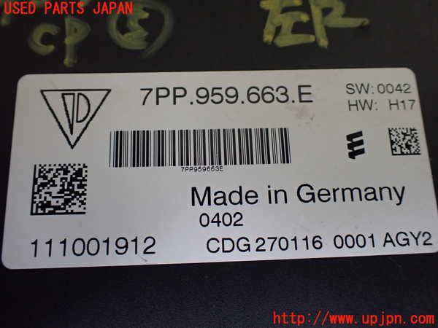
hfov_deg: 60.0
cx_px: 219
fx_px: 380
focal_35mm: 30
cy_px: 164
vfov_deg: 46.8
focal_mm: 5.4
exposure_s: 1/125
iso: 500
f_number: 2.3
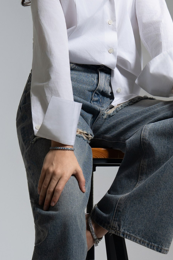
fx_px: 800
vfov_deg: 18.4
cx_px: 97
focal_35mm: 111
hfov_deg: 12.3
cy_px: 146
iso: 160
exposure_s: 1/125
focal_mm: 37
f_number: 7.1
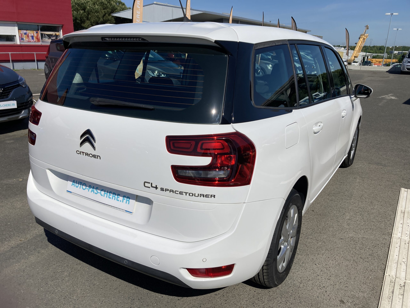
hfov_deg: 63.4
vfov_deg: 49.7
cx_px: 205
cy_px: 154
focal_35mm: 28
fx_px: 332
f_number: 1.8
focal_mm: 3.99
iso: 20
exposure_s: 1/5348
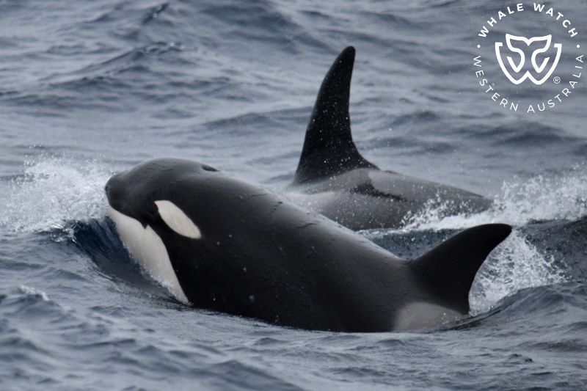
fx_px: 7825
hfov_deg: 4.3
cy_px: 196
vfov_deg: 2.9
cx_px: 294
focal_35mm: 480
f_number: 6.3
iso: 900
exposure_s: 1/8000
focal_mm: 480
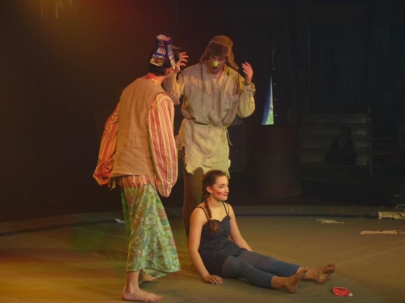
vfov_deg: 21.3
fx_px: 807
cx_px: 202
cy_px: 152
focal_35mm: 69
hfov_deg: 28.2
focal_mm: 12.5
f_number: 2.8
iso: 400
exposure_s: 1/250
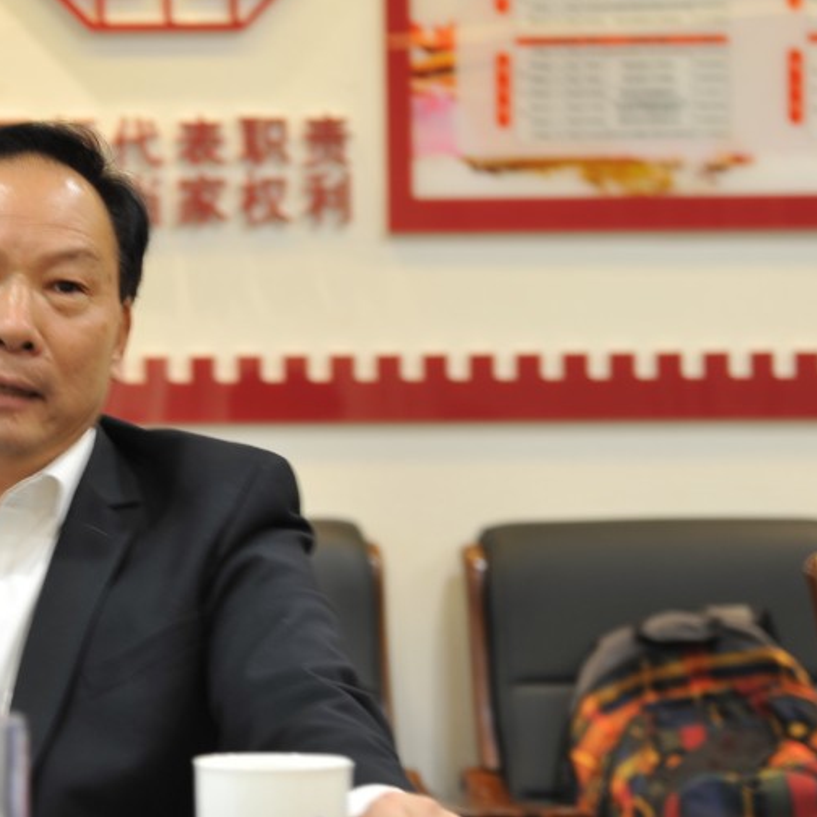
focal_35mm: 151
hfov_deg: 11.5
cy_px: 315
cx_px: 42
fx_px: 4032
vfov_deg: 11.6
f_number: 4
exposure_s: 1/8
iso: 200
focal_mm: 70
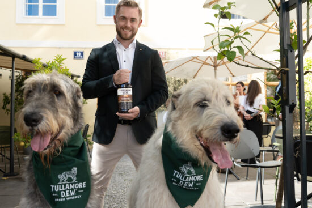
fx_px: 373
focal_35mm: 43
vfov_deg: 31.2
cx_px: 124
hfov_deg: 45.2
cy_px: 95
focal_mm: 35
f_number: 5.6
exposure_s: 1/640
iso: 800
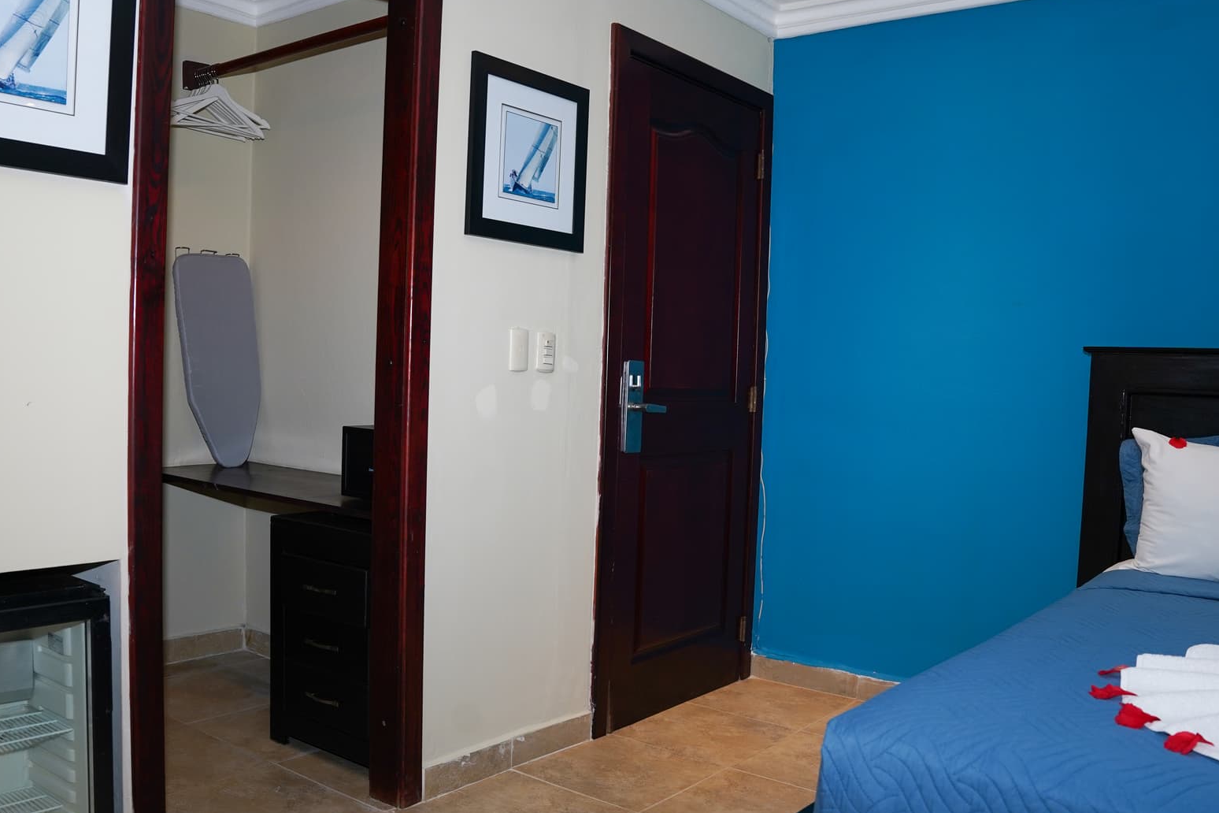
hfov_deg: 60.1
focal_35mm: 31
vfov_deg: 42.3
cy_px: 442
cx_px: 539
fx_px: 1050
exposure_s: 1/80
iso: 500
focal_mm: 24
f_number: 4.5
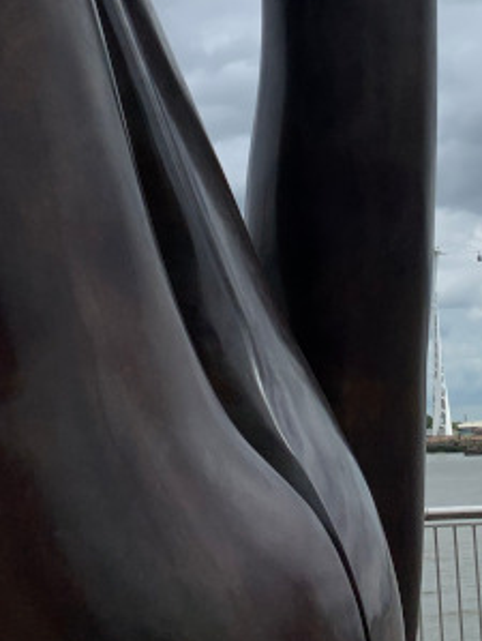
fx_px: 1223
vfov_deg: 26.4
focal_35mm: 66
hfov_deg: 22.2
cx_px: 302
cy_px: -111
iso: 25
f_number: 1.8
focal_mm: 4.25
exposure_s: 1/6897
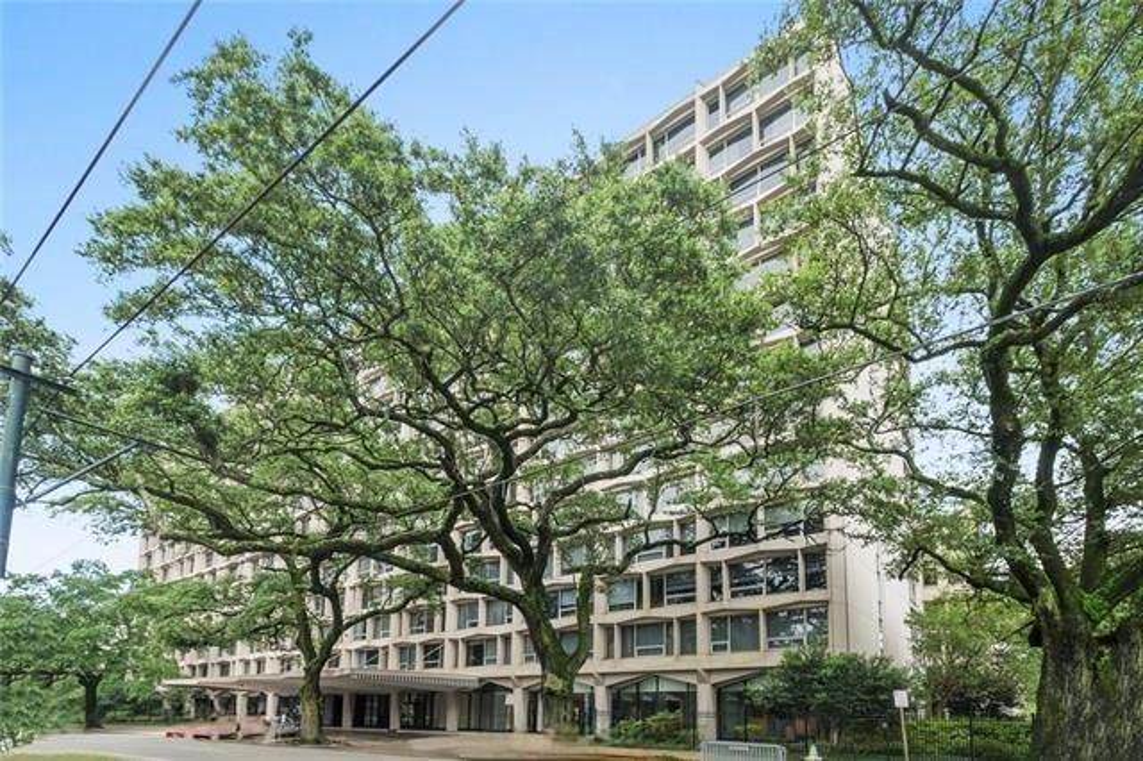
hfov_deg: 90.0
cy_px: 380
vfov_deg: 67.3
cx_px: 572
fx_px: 571
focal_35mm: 18
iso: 100
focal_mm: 12
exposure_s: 1/40
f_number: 9
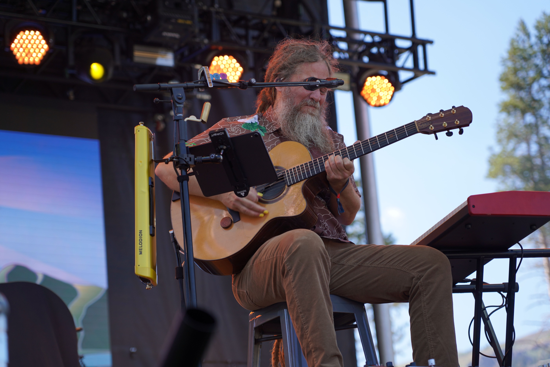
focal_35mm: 105
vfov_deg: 13.0
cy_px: 184
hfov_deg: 19.5
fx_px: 1604
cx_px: 275
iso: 100
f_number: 4
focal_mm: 105
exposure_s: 1/250
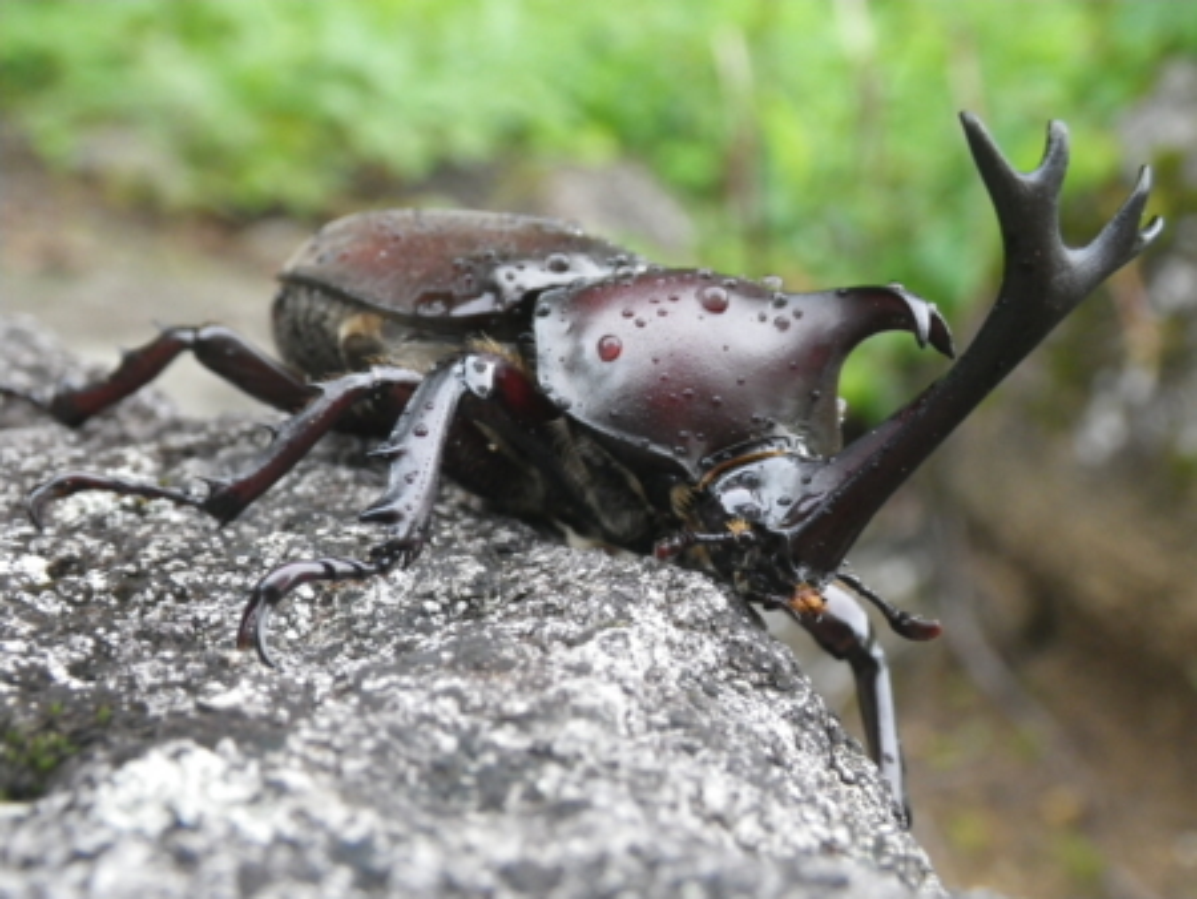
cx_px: 598
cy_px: 450
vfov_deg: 23.7
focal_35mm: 62
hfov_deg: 31.2
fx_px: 2145
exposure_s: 1/80
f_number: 4.6
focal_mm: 11.1
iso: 250
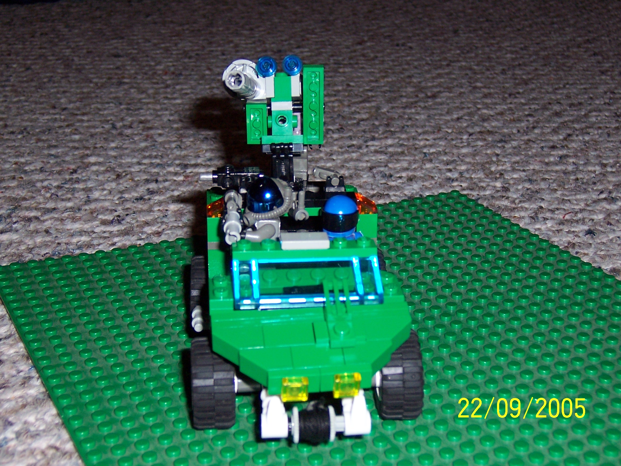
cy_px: 233
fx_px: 1076
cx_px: 310
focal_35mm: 60
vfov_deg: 24.4
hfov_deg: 32.2
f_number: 4
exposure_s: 1/90
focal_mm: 10
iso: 140
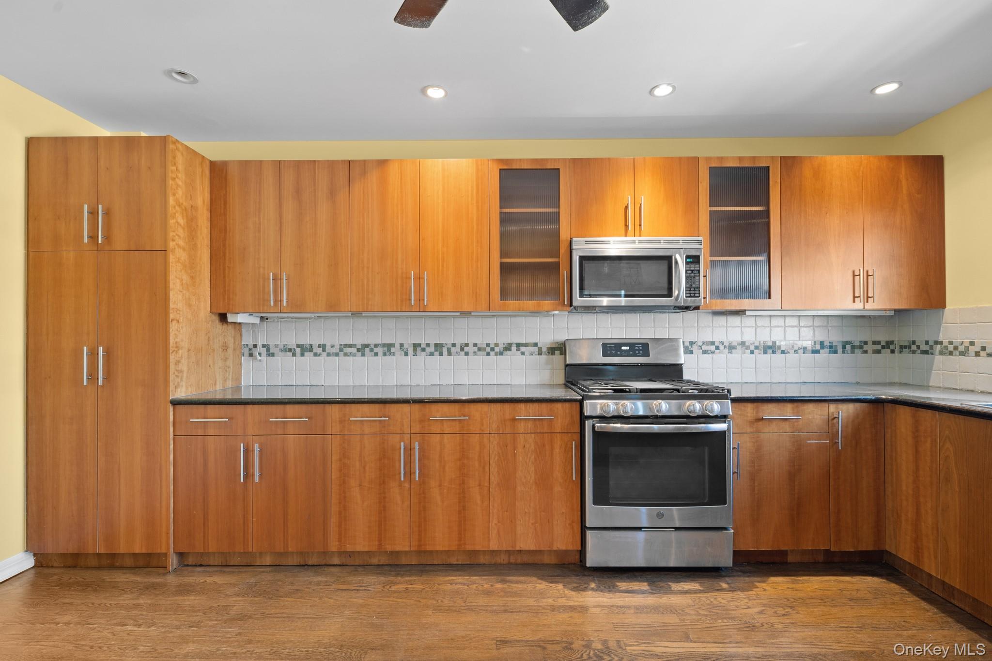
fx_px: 413
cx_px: 496
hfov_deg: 100.4
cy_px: 330
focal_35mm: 15
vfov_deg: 77.3
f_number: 10
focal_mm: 10
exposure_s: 4
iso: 400
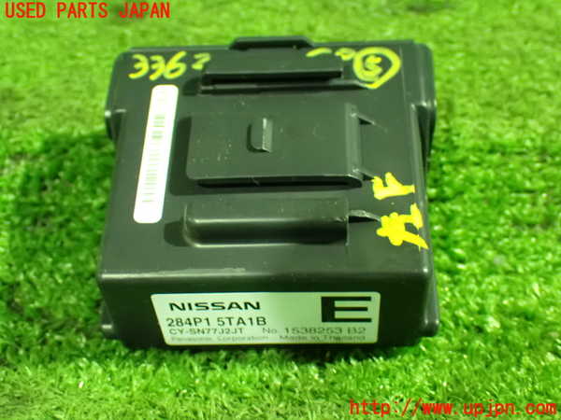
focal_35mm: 50
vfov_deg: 29.1
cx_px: 280
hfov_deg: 38.2
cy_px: 210
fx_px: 810
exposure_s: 1/15
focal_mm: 9.01
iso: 1600
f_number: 3.2
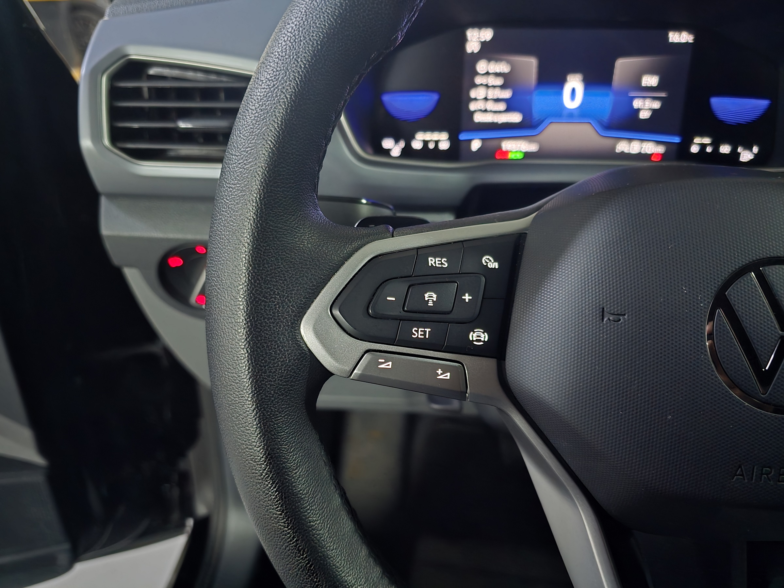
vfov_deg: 58.9
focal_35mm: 23
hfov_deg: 73.9
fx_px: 521
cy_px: 294
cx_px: 392
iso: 2500
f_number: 1.7
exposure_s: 1/15
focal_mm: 6.3
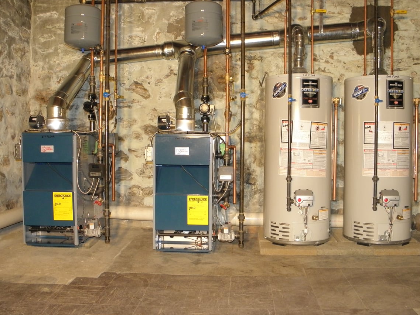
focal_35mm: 34
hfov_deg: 53.9
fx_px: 413
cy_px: 145
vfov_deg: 41.8
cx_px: 228
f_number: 3.5
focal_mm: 5.2
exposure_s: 1/40
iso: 200
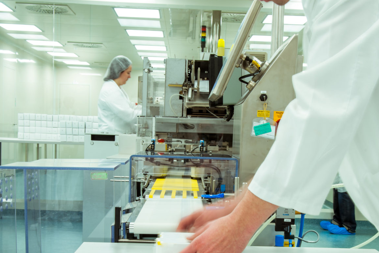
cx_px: 203
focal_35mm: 58
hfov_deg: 34.5
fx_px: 611
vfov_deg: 23.2
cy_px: 187
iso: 100
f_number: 16
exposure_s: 1
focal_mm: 35
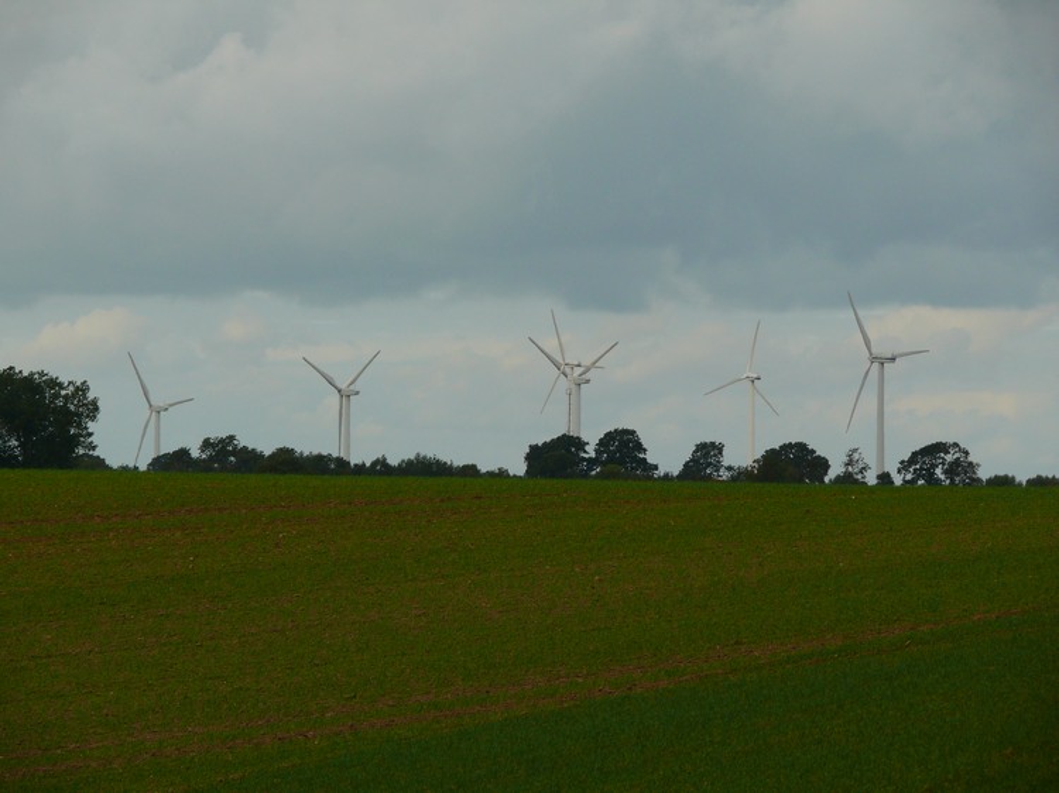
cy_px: 396
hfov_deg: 8.5
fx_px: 7126
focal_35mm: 233
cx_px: 530
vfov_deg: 6.4
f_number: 5
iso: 100
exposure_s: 1/250
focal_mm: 49.2
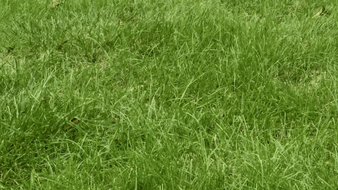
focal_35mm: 117
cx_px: 694
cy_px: -257
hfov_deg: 14.7
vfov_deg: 9.3
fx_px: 1049
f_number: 22
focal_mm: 24
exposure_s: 1/13
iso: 100
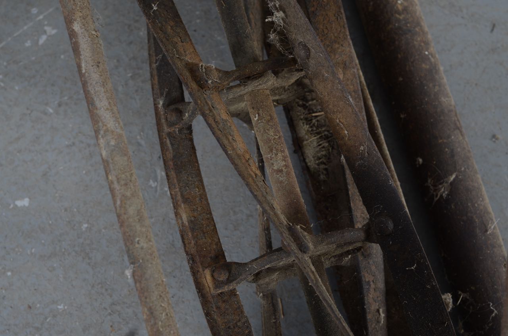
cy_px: 168
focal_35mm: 75
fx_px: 1056
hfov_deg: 27.0
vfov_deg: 18.1
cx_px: 254
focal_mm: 50
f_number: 5.6
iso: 100
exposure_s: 1/125
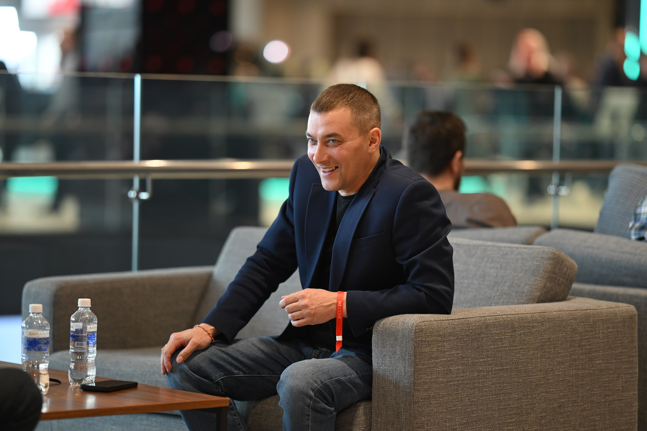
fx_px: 2426
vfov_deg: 10.2
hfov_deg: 15.2
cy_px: 216
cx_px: 324
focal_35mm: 135
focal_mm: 135
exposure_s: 1/320
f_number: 1.8
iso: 800
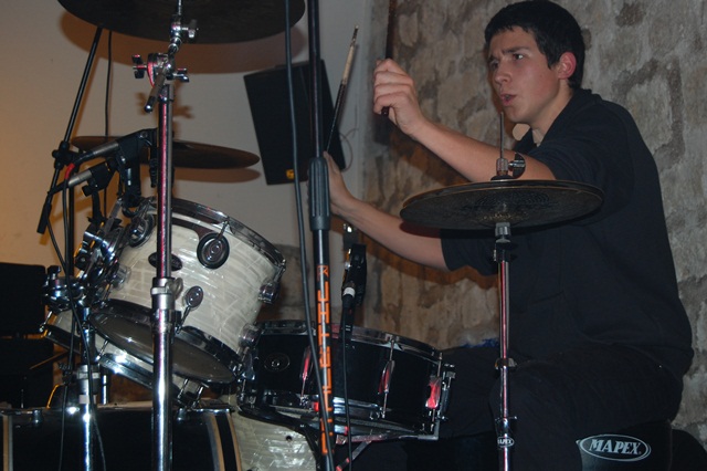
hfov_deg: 29.3
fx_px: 1354
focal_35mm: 69
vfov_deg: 19.7
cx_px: 354
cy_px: 236
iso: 400
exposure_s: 1/60
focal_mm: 46
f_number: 5.3
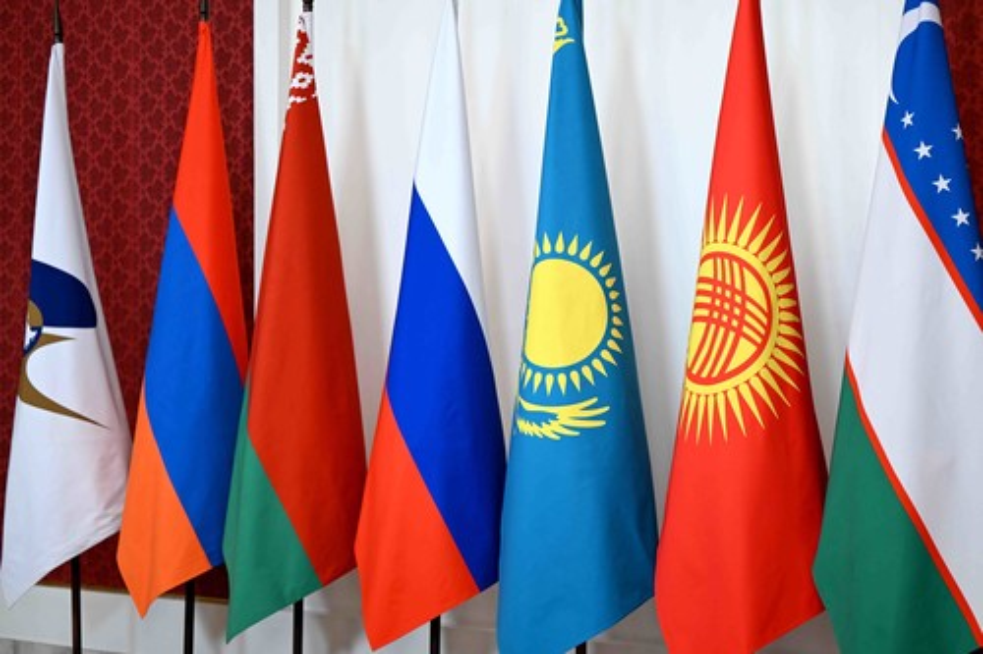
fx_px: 1911
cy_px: 327
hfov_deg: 28.9
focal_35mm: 70
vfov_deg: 19.4
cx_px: 492
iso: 1250
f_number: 2.8
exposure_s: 1/200
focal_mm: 70
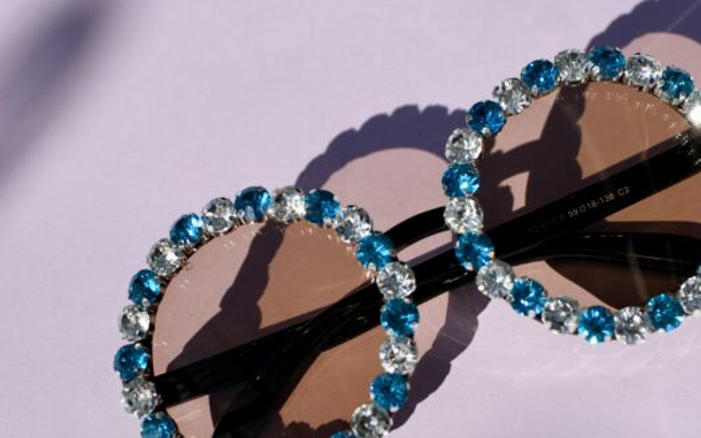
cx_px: 402
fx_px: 1261
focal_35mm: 66
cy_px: 241
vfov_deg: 19.7
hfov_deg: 31.0
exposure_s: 1/2500
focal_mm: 35
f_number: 5.6
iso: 200
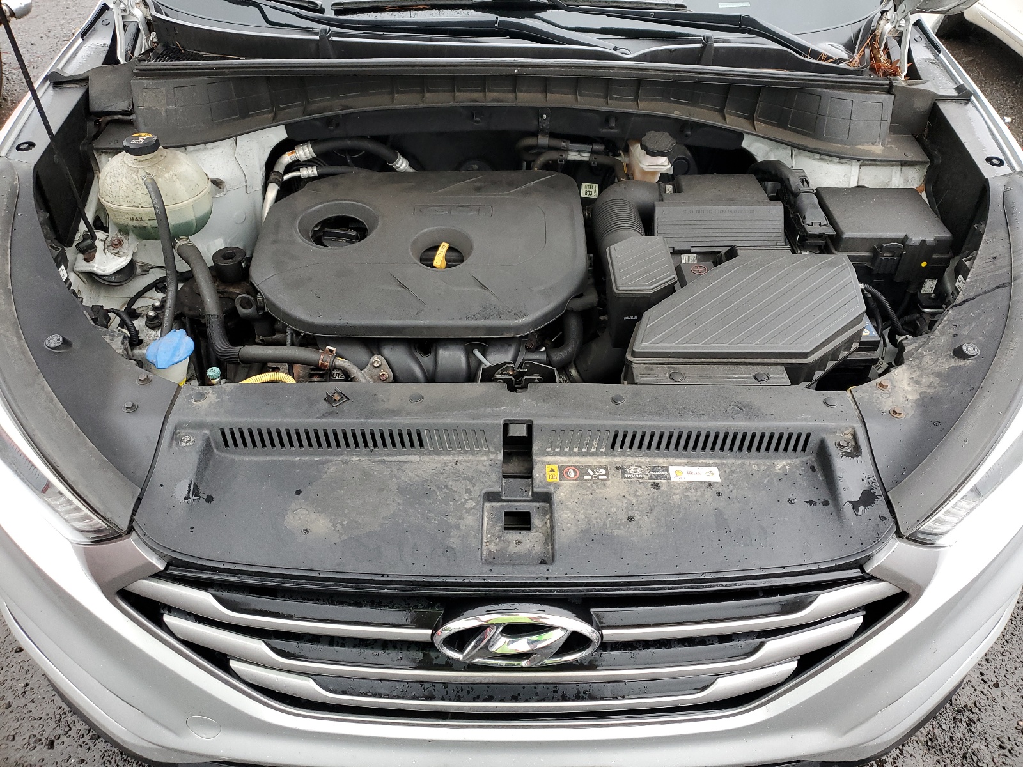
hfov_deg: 67.3
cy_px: 384
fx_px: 768
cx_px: 512
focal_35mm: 26
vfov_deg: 53.1
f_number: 1.5
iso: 93
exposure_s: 1/120
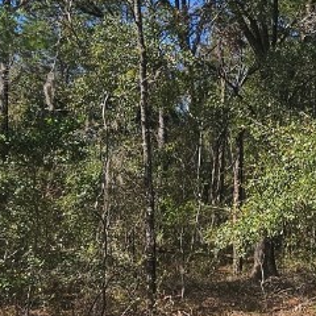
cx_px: 415
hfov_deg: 28.3
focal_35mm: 49
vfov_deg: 34.7
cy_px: 167
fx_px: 506
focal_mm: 2.2
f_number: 2.2
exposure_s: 1/1742
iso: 50
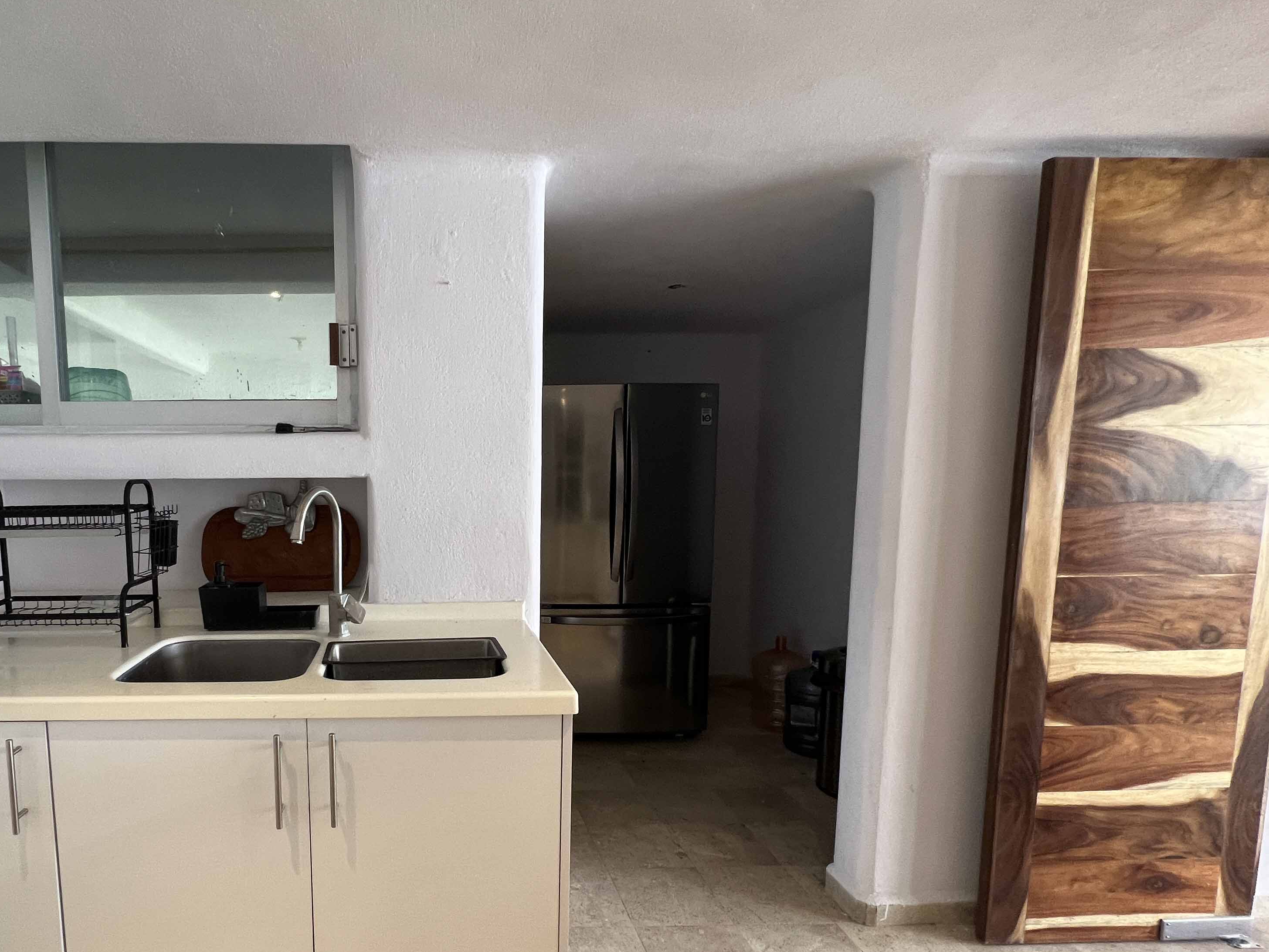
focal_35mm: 18
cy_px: 564
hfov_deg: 84.9
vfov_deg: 71.0
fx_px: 660
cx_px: 429
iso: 160
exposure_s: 1/60
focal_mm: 1.57
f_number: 1.8
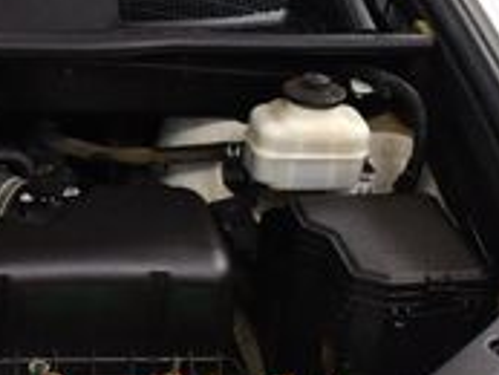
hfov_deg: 14.0
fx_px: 1846
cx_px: -343
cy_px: 248
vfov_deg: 11.6
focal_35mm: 128
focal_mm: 18
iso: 1400
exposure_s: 1/125
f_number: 3.5
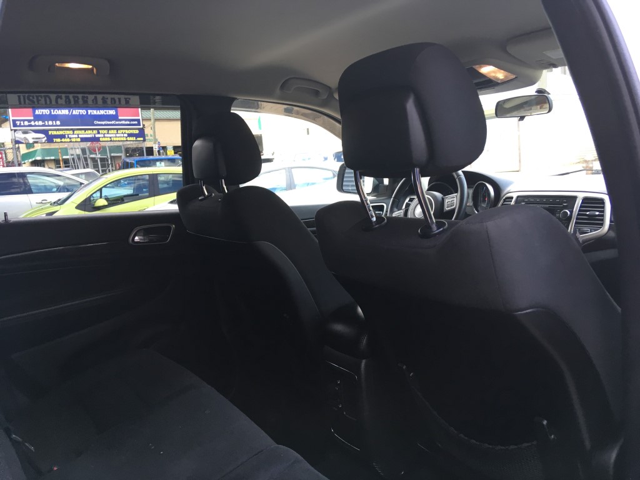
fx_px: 536
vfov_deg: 48.2
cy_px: 240
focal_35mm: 29
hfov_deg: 61.7
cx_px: 320
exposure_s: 1/40
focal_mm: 4.15
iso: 25
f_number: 2.2
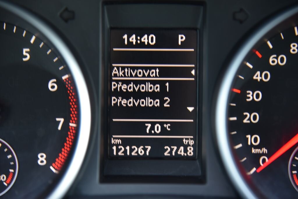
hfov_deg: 17.1
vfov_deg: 11.4
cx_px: 149
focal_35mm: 120
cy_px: 100
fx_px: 994
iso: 500
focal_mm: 120
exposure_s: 1/8
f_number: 4
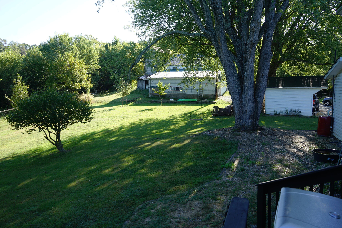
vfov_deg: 46.4
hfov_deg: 65.5
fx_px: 266
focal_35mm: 28
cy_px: 114
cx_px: 171
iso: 100
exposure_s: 1/80
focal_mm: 28
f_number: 6.3
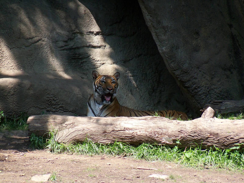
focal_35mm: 286
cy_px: 92
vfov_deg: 5.2
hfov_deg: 6.9
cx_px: 122
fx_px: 2016
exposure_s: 1/500
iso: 200
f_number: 4.5
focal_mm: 50.6
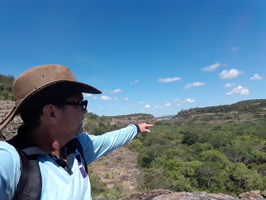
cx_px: 133
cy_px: 100
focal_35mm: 23
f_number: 2.2
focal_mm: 1.95
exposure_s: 1/1044
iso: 40
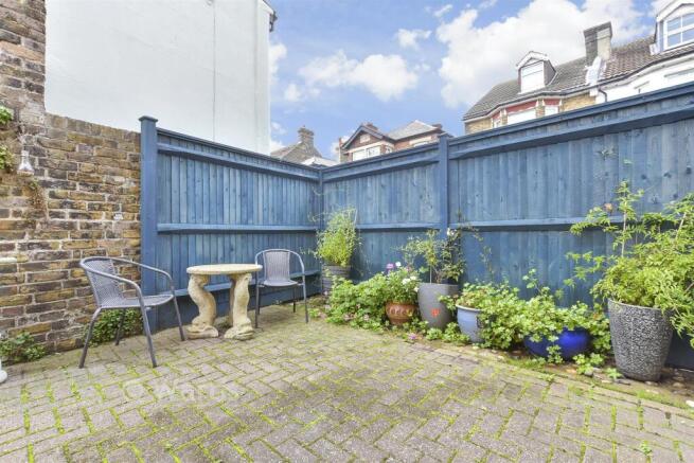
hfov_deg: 100.4
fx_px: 289
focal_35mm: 15
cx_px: 347
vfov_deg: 77.4
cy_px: 232
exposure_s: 1/40
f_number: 8
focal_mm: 10
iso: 200
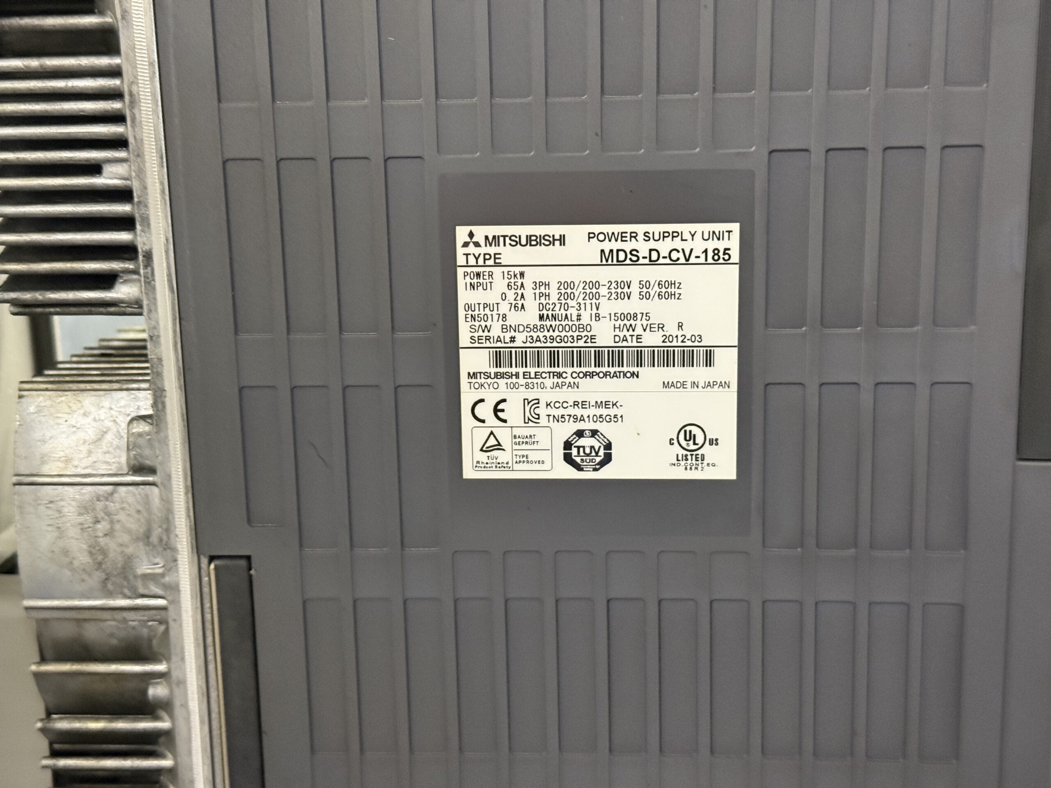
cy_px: 394
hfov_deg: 39.7
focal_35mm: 48
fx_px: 1457
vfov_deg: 30.3
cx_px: 526
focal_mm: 6.76
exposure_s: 1/25
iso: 400
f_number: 1.78
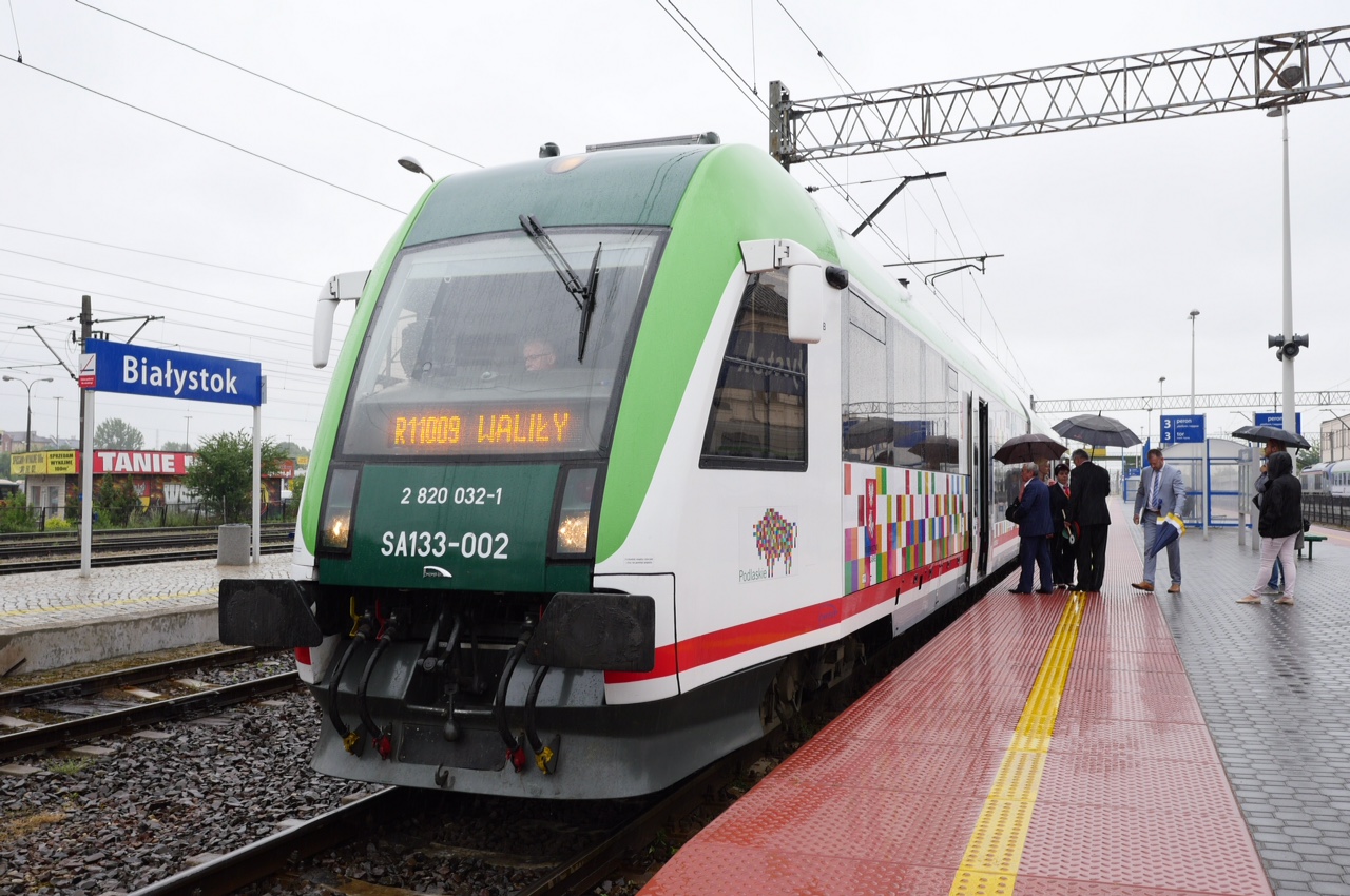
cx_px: 675
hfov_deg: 60.3
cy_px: 448
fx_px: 1161
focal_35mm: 31
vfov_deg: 42.2
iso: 200
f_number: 4
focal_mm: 15
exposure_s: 1/125
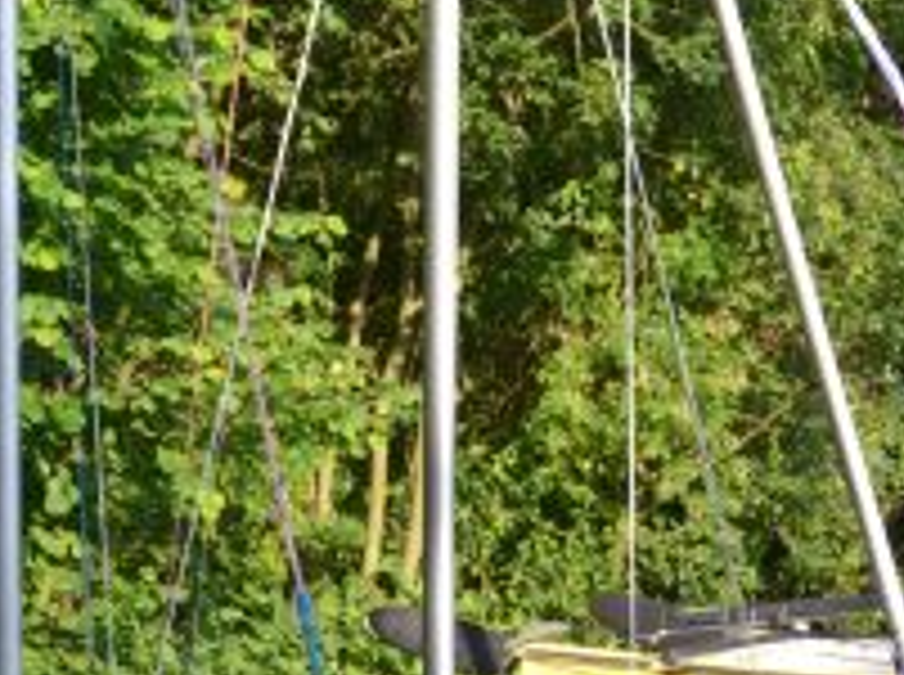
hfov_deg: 10.8
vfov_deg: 8.0
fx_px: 4797
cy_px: 353
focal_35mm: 184
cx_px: 490
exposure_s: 1/160
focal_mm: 32
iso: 100
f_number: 4.8
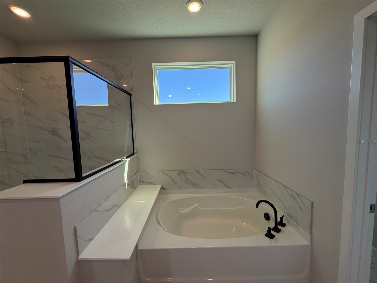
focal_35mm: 14
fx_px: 152
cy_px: 142
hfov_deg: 102.1
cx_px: 188
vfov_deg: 85.7
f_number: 2.2
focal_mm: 2.22
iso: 64
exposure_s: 1/120
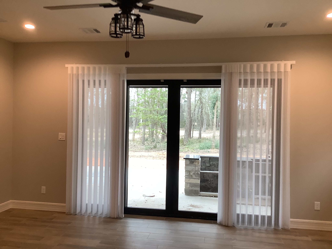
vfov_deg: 45.4
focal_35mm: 31
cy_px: 124
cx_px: 166
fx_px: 297
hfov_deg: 58.4
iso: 80
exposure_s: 1/60
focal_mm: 3.3
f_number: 2.4
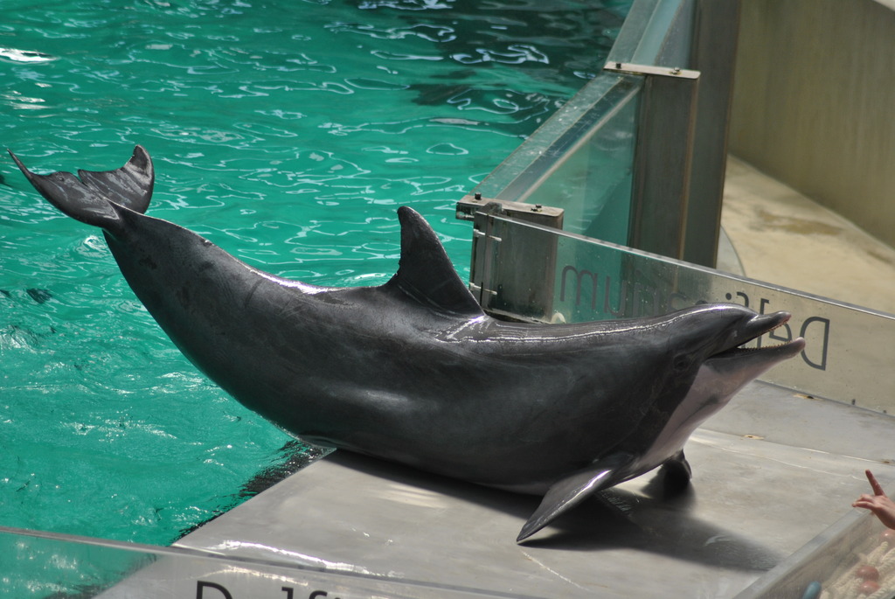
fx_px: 5039
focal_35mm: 202
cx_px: 448
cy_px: 300
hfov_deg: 10.1
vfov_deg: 6.8
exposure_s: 1/800
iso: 200
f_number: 4.2
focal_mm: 135
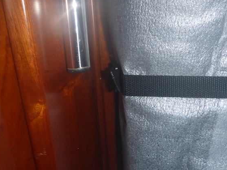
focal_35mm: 40
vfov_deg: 35.9
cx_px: 143
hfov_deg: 46.3
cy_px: 91
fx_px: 262
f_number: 3.3
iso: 400
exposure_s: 1/60
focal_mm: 4.9
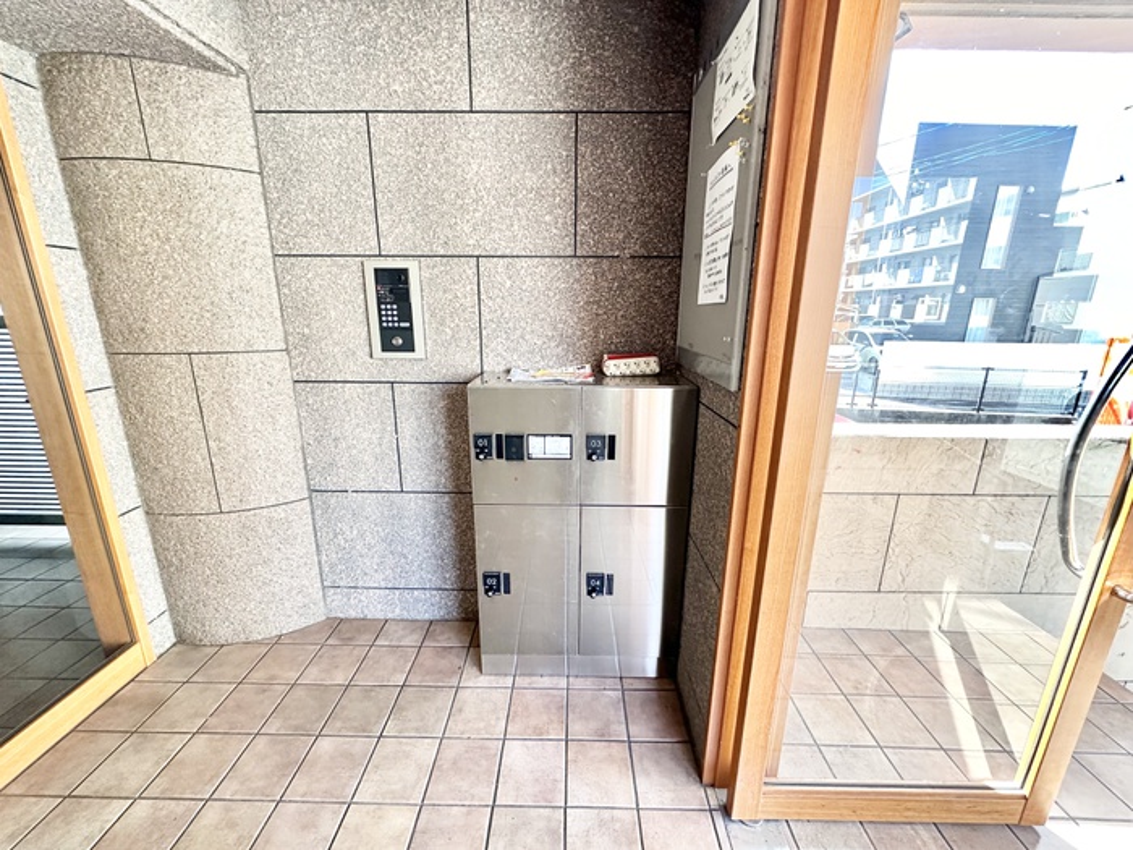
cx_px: 566
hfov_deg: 102.1
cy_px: 425
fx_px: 458
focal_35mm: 14
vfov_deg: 85.7
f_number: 2.2
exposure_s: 1/99
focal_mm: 2.22
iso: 250
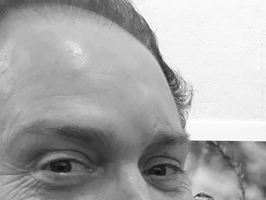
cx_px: 292
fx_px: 546
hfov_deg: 25.4
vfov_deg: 19.7
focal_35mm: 71
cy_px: 226
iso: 40
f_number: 1.8
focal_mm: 3.99
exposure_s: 1/16
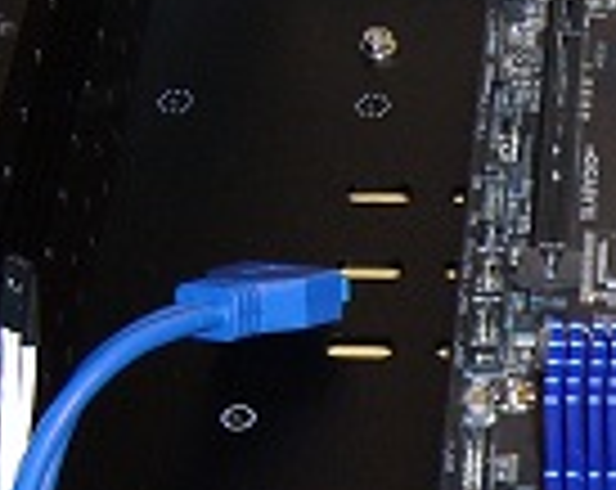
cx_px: 931
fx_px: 2911
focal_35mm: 160
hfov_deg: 11.6
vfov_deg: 9.6
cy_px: 342
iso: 100
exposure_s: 1/30
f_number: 2.8
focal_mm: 5.8
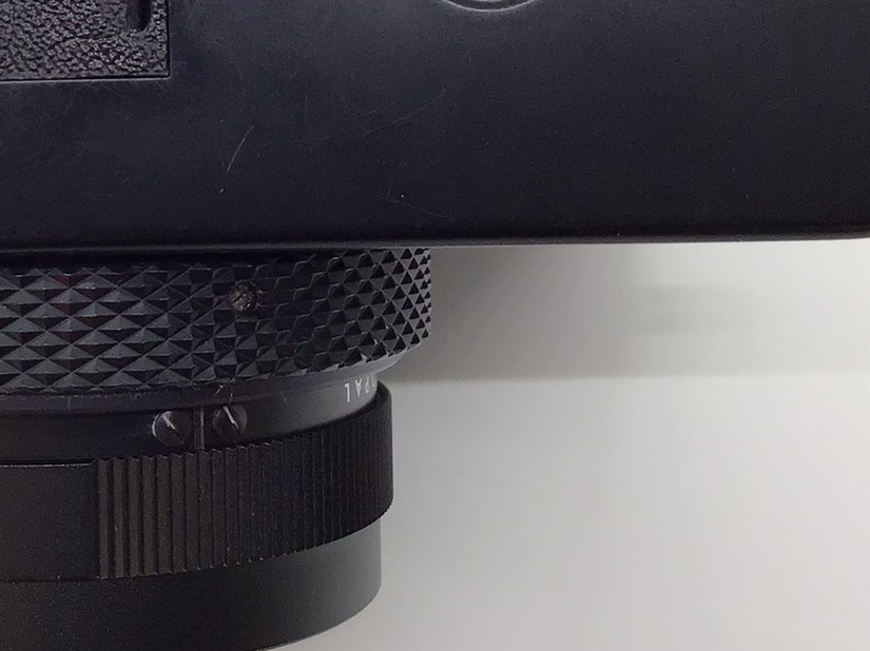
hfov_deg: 24.7
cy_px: 105
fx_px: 1934
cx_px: 103
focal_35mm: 77
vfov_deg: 18.9
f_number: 2.4
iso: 50
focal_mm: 3.3
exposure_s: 1/120
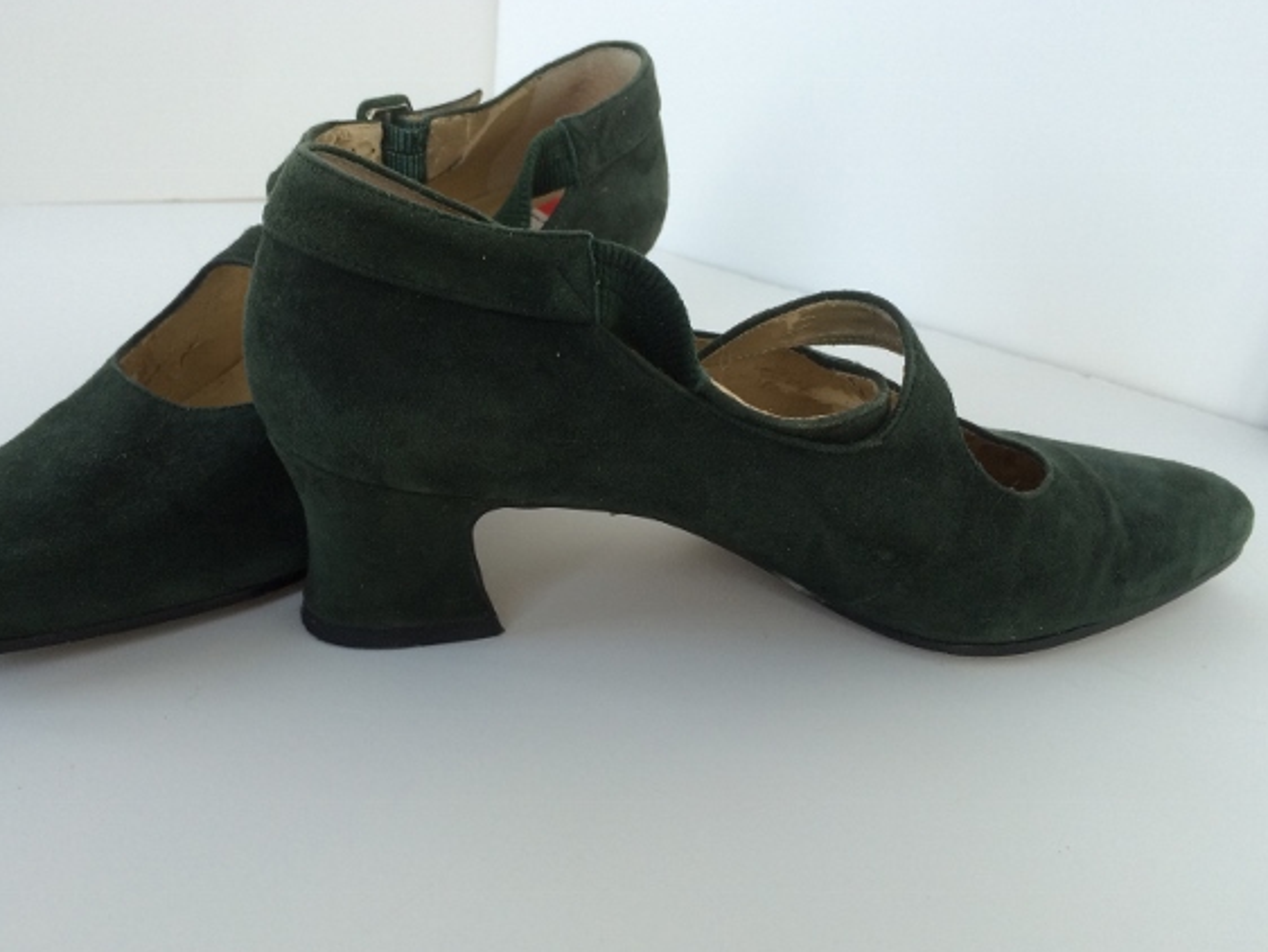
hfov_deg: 55.2
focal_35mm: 33
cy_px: 474
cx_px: 560
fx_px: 1209
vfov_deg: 43.0
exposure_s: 1/120
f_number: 2.2
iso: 64
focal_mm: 4.15
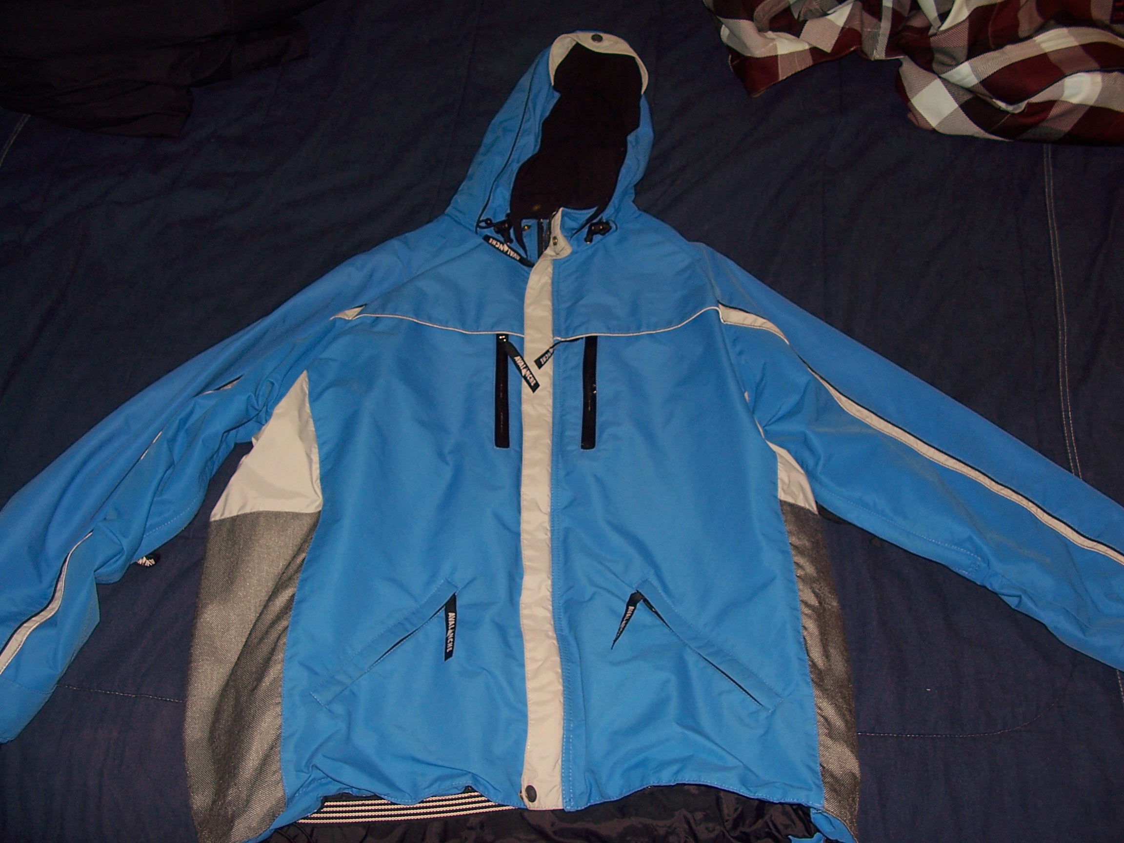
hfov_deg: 52.6
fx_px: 1136
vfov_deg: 40.7
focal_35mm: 35
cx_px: 562
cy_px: 422
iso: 80
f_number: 2.8
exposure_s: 1/60
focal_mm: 6
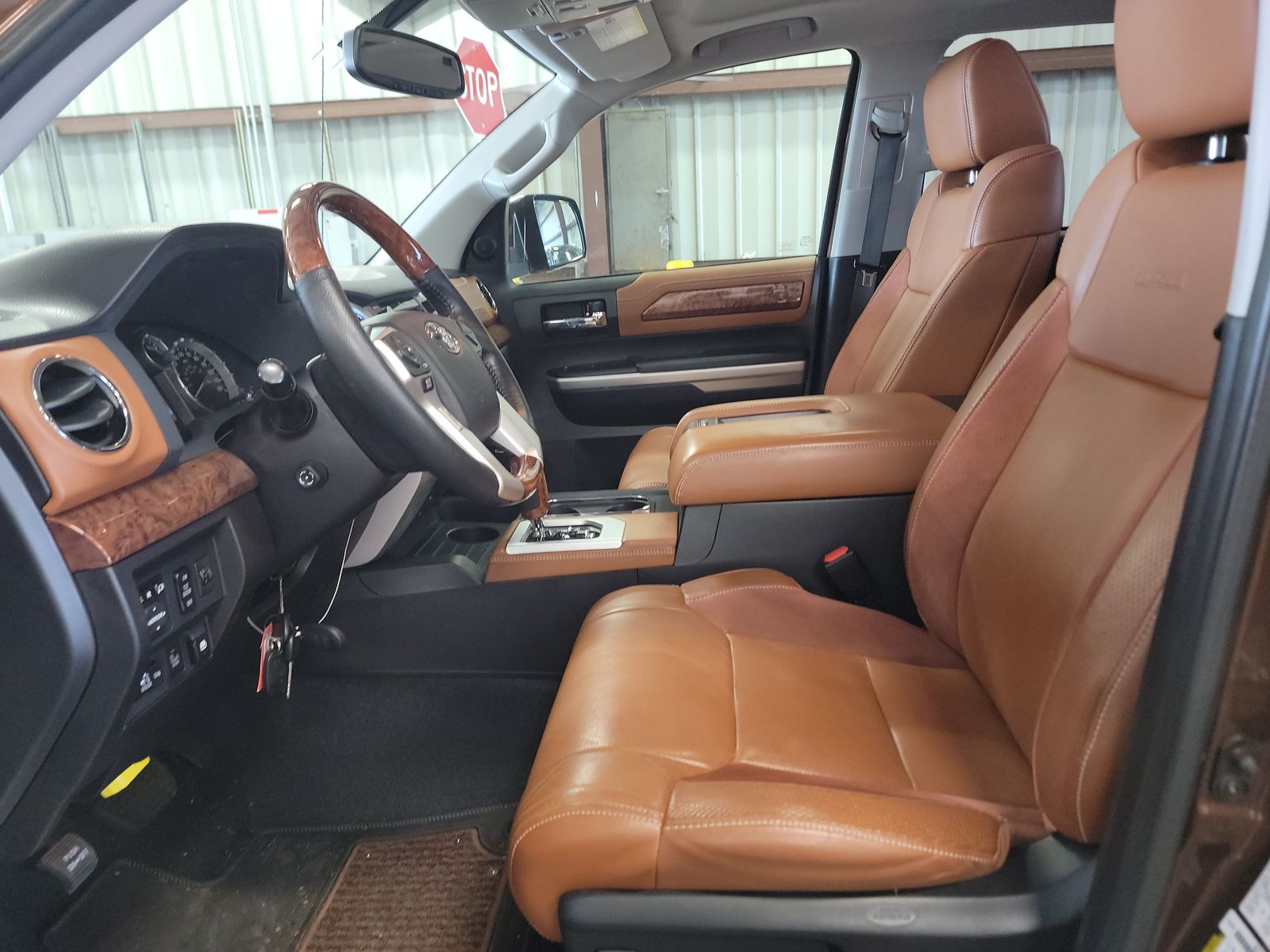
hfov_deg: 71.6
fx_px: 881
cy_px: 476
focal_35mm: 24
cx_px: 635
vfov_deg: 56.8
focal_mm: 6.7
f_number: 1.8
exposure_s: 1/59
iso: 690
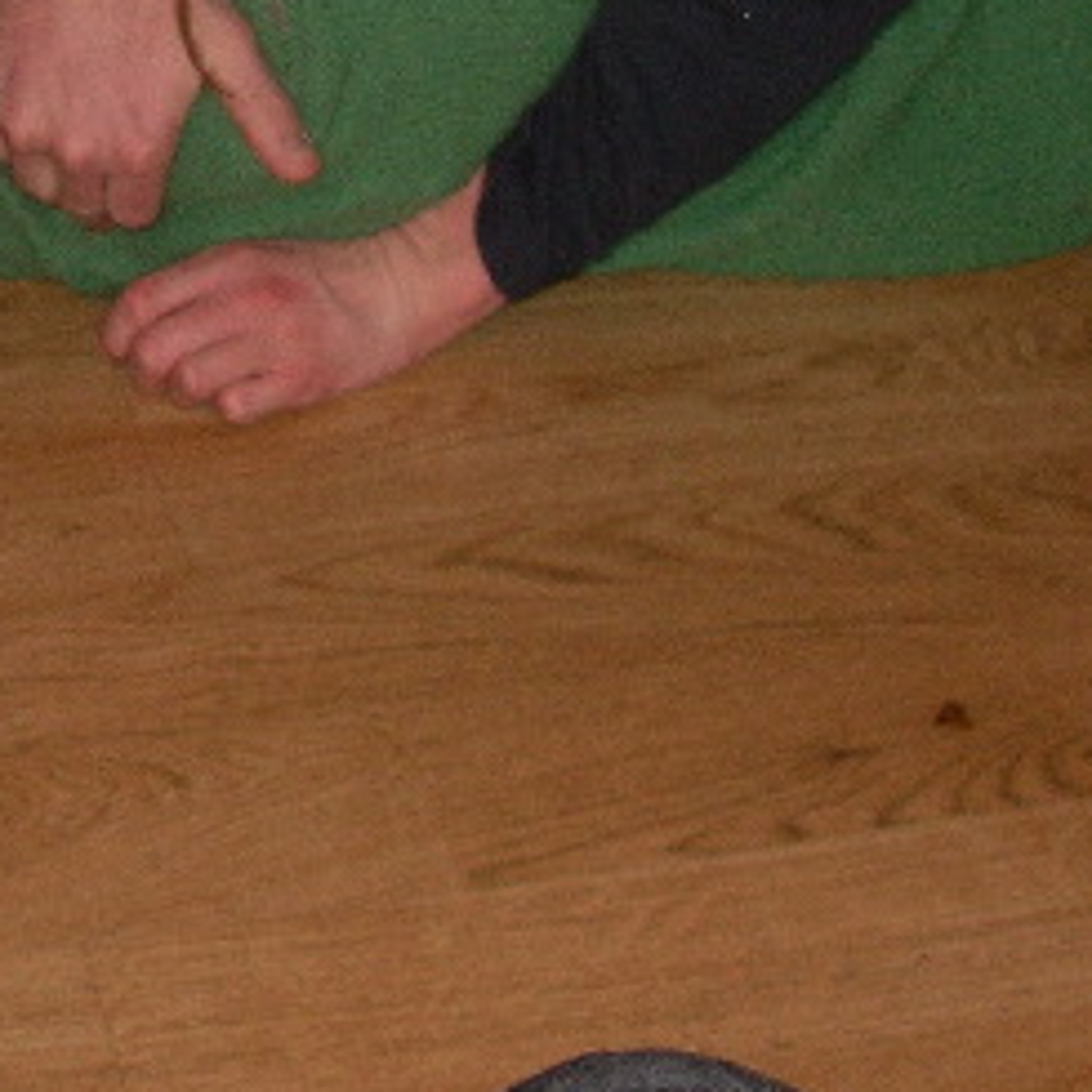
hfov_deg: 16.0
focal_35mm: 107
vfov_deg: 15.8
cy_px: -129
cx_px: 85
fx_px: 3819
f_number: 2.8
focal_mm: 7.8
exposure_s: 1/40
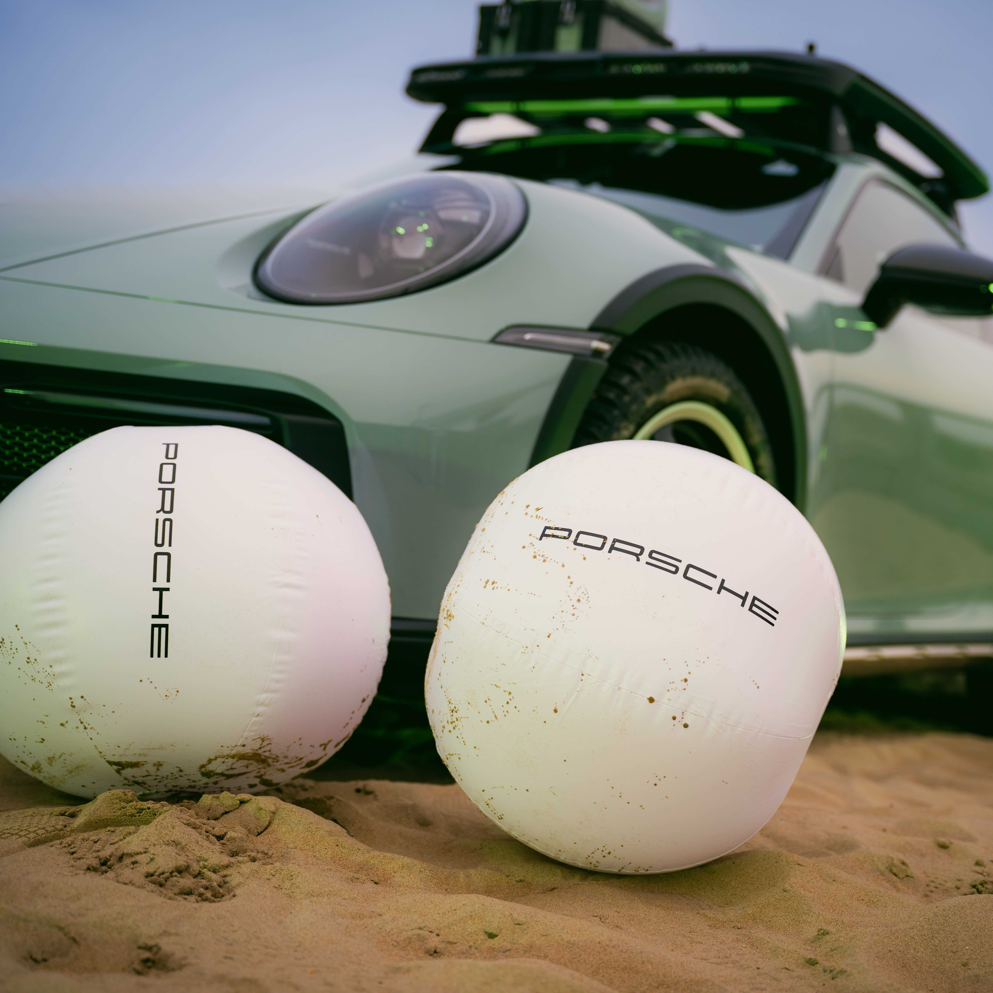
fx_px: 1753
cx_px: 559
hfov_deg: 31.6
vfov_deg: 31.6
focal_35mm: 54
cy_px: 498
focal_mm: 42
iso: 125
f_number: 2.8
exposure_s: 1/500
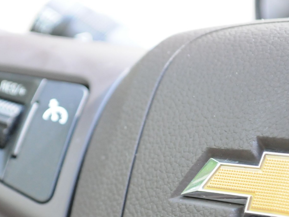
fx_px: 1462
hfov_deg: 11.3
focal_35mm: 175
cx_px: 89
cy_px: 148
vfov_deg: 8.5
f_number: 5.6
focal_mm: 55
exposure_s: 1/50
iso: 2000
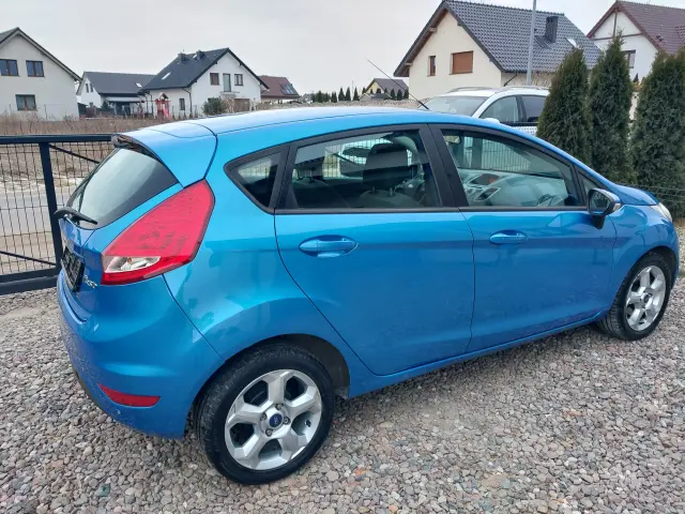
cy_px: 257
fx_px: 594
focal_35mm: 30
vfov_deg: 46.8
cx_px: 342
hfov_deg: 60.0
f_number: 1.8
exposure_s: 1/50
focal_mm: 4.6
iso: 40
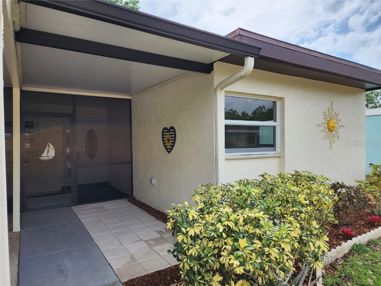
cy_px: 143
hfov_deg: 73.9
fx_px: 253
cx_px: 190
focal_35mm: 23
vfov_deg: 58.9
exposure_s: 1/531
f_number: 1.8
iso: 12
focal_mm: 6.4
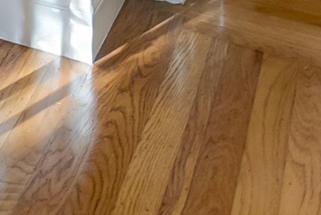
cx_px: -322
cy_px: -500
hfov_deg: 14.9
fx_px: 1000
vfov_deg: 9.0
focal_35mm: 112
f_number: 8
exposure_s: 1/40
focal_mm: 16
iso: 800
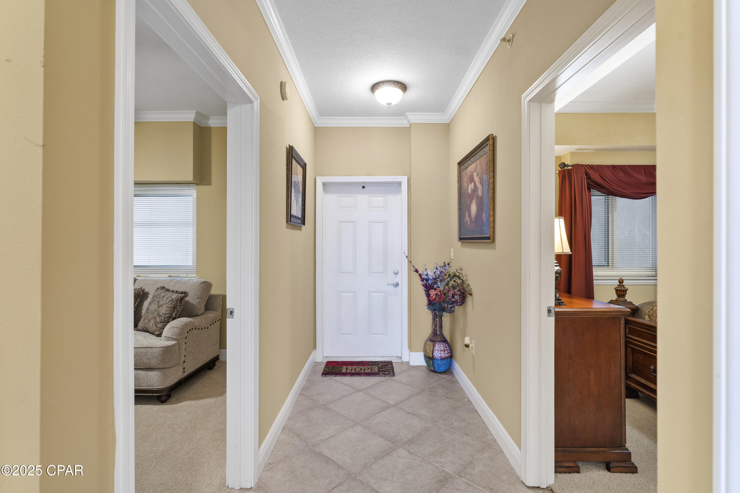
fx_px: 341
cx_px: 370
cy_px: 246
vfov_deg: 71.7
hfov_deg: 94.6
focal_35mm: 17
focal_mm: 16.6
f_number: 8
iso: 640
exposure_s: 5
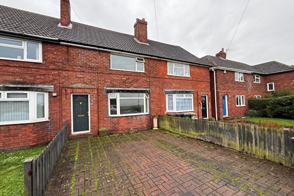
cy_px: 101
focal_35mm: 15
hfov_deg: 100.4
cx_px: 144
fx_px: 122
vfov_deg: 77.3
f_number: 2.2
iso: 50
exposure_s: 1/128
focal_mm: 2.22
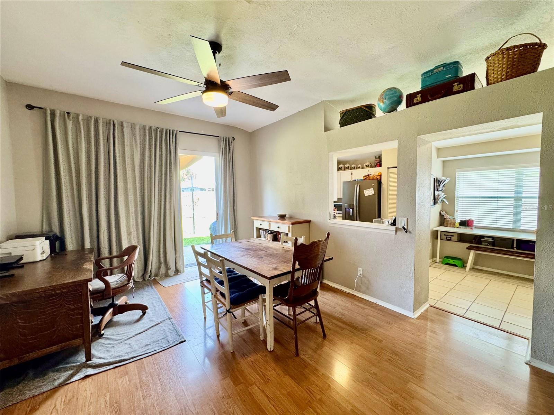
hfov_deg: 102.1
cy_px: 208
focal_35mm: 14
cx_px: 277
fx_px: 224
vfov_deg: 85.7
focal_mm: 2.22
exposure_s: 1/120
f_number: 2.2
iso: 250
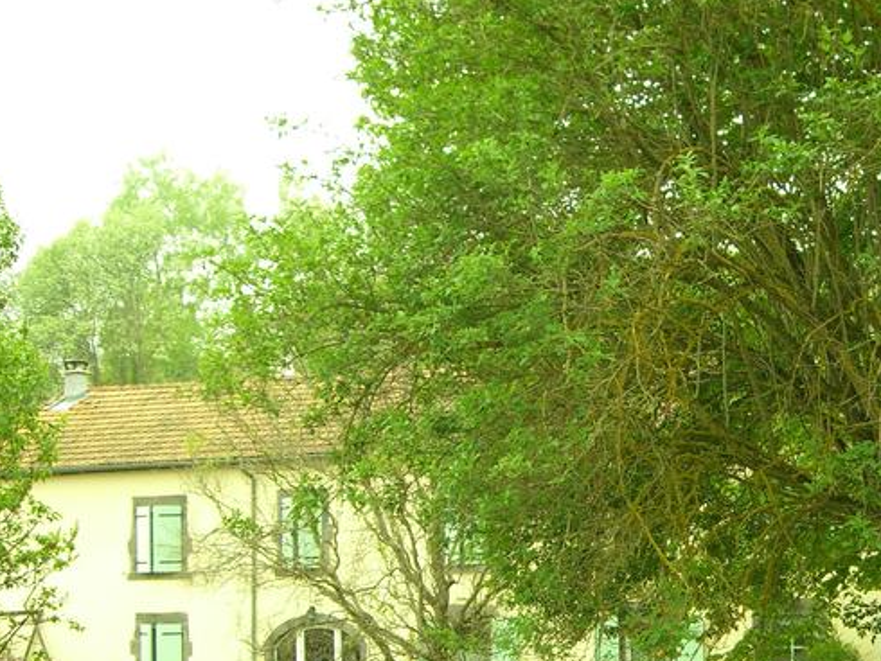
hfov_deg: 30.4
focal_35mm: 62
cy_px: 535
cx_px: 710
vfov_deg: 23.3
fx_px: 1579
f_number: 2.7
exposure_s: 1/125
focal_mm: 6.2
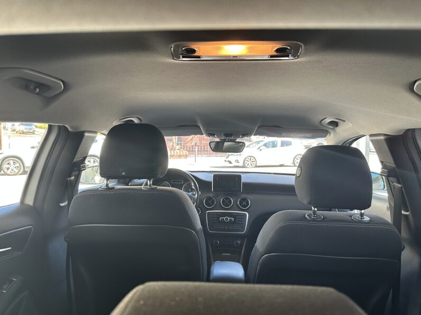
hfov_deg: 71.6
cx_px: 210
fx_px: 292
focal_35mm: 24
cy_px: 158
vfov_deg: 56.8
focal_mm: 6.86
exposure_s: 1/121
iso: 200
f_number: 1.78
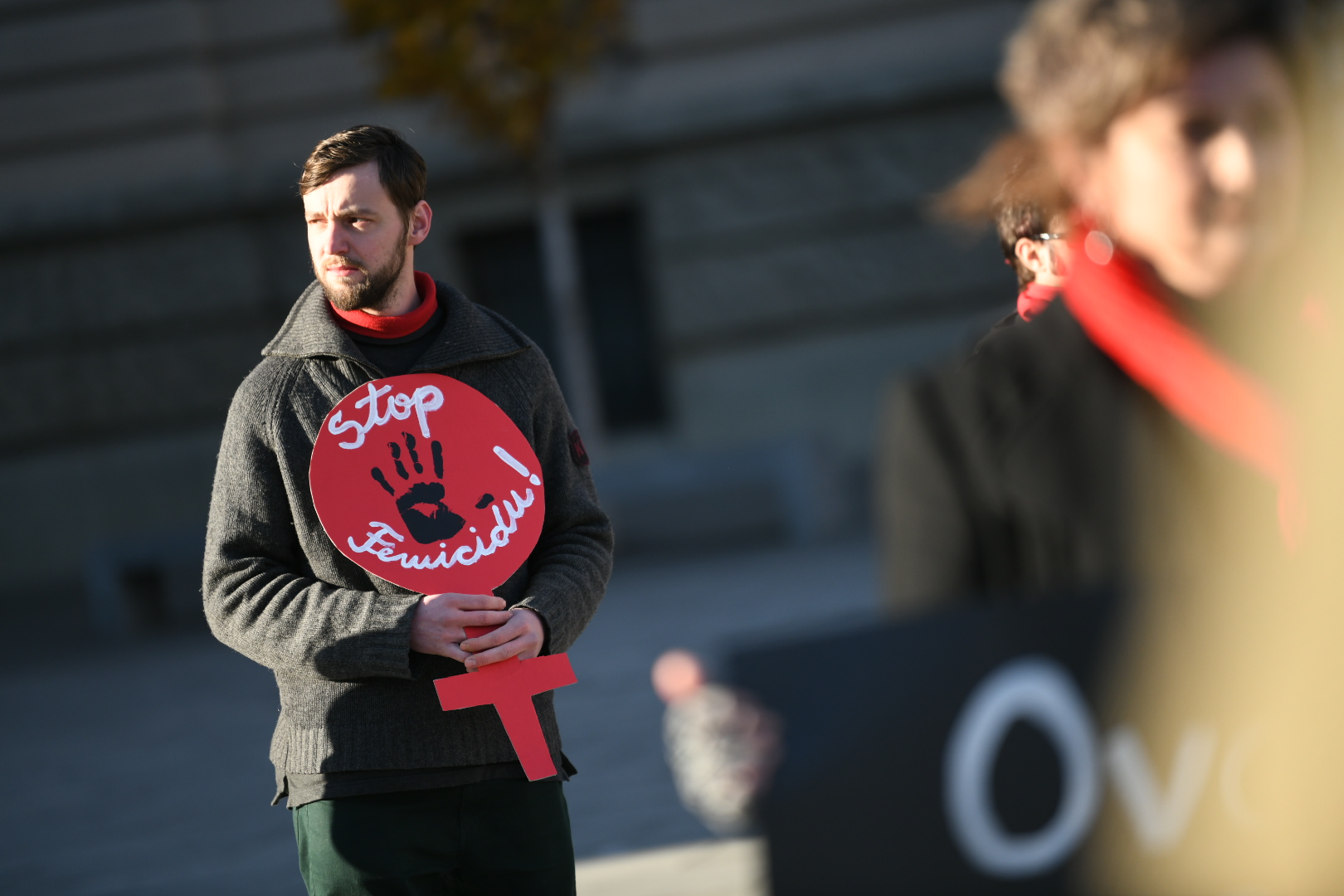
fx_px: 7466
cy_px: 448
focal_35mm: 200
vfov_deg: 6.9
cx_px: 672
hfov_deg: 10.3
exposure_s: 1/2500
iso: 500
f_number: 2.8
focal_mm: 200
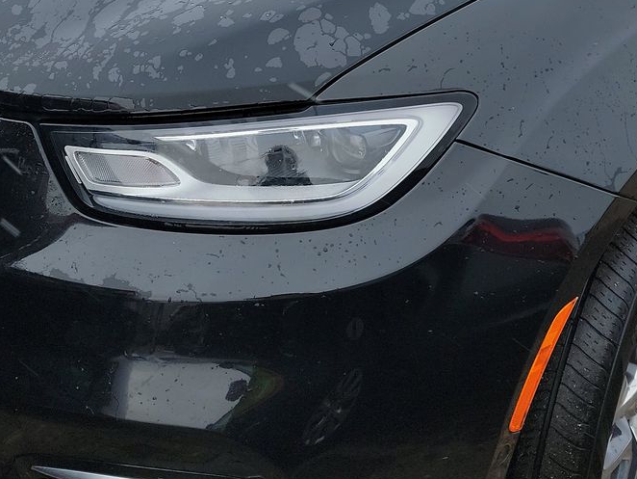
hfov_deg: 33.2
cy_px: 29
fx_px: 1068
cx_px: 335
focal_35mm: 58
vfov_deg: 24.4
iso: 50
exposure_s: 1/285
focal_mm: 6.7
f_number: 1.8
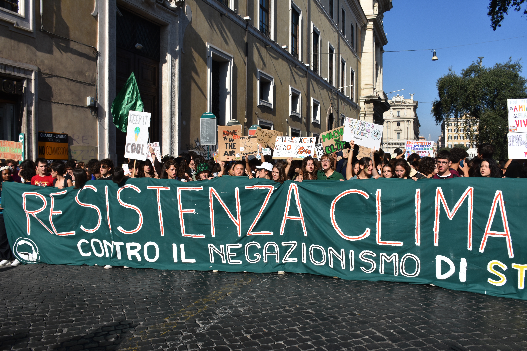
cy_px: 176
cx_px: 264
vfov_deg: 47.9
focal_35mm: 27
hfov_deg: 67.4
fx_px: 395
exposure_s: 1/500
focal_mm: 18
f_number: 8
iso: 160
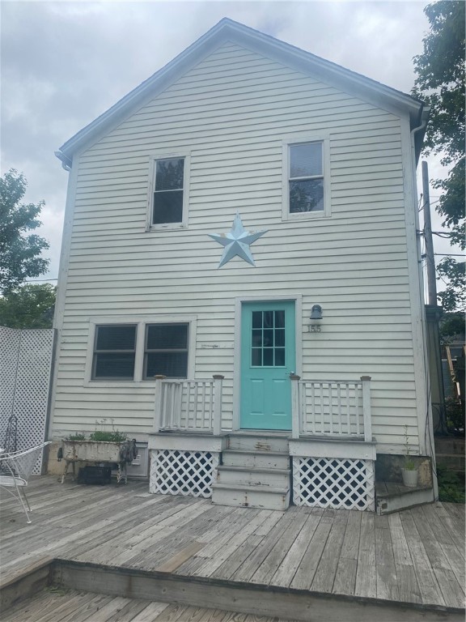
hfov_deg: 53.1
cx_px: 233
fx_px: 467
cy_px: 311
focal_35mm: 26
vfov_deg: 67.3
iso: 32
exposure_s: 1/2755
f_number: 1.8
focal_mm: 4.25
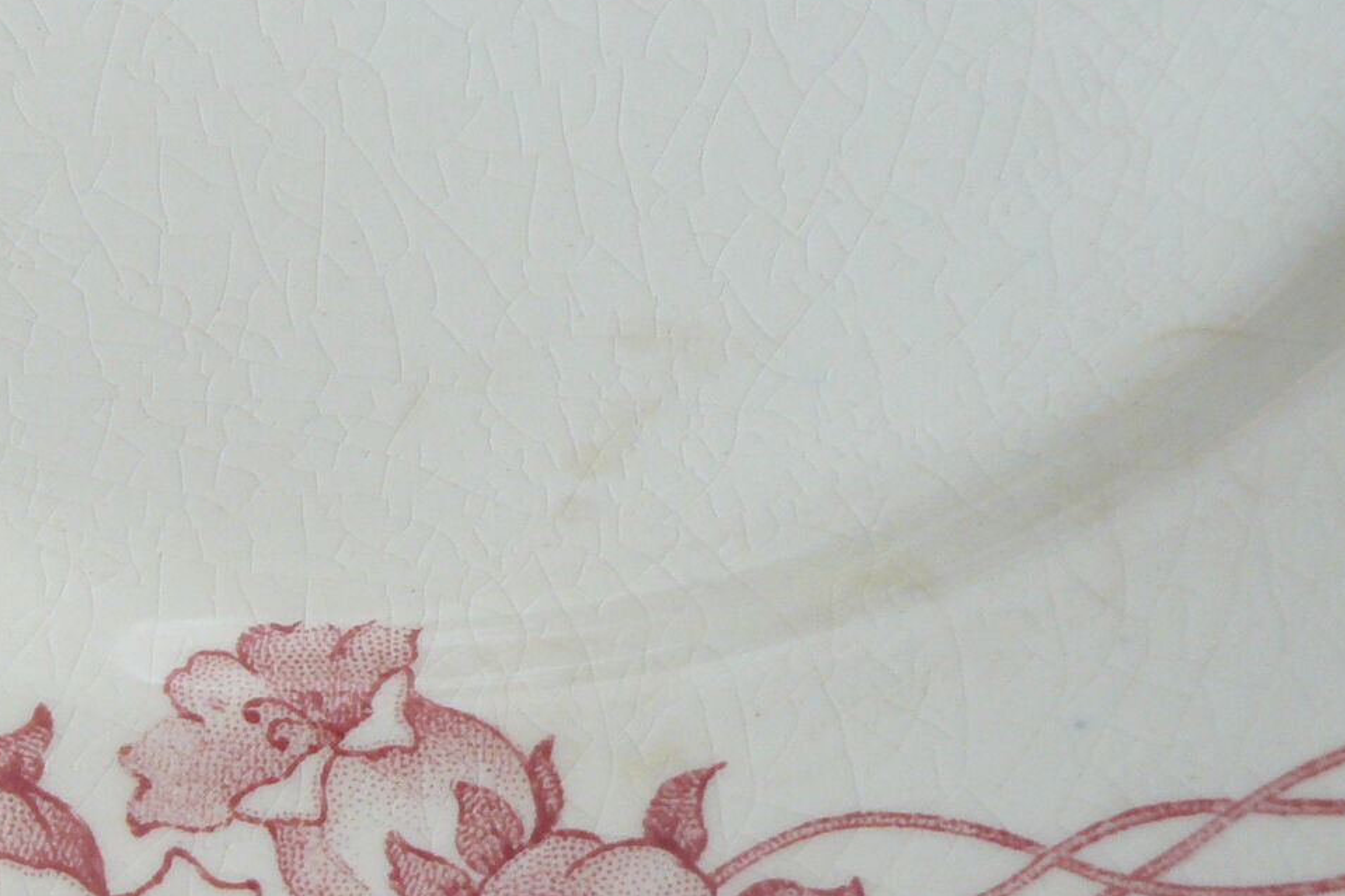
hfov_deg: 24.6
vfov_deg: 17.0
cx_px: 125
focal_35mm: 80
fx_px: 2988
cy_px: 652
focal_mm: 6
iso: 160
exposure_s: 1/30
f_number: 2.8
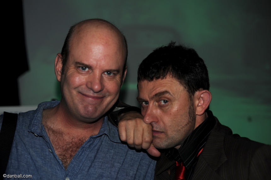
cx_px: 136
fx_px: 376
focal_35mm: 50
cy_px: 90
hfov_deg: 39.6
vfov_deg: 27.0
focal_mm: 50
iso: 200
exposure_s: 1/30
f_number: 3.5
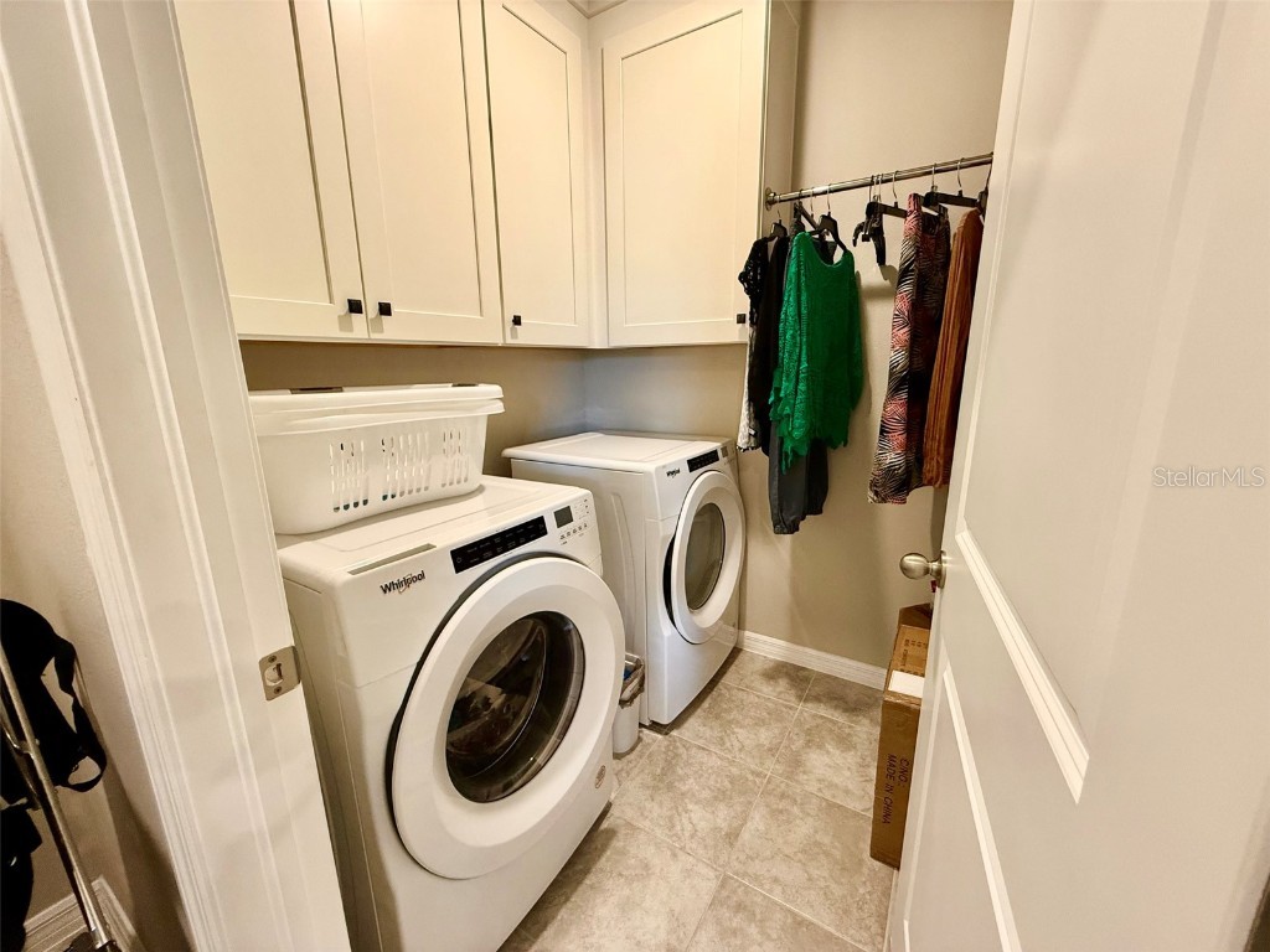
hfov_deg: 102.1
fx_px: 514
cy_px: 476
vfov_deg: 85.7
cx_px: 635
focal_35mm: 14
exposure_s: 1/60
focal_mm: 2.22
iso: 320
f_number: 2.2
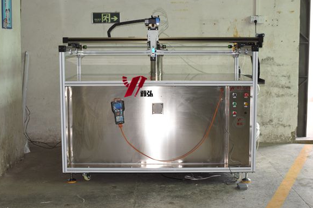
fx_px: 474
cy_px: 104
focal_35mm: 55
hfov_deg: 36.6
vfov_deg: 24.8
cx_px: 156
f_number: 18
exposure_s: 1/15
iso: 1250
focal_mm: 35
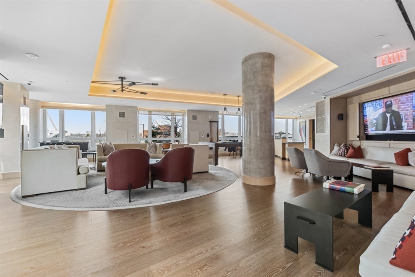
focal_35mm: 15
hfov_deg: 100.4
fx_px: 173
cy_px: 138
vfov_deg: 77.3
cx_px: 208
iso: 640
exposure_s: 1/60
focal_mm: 10
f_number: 8
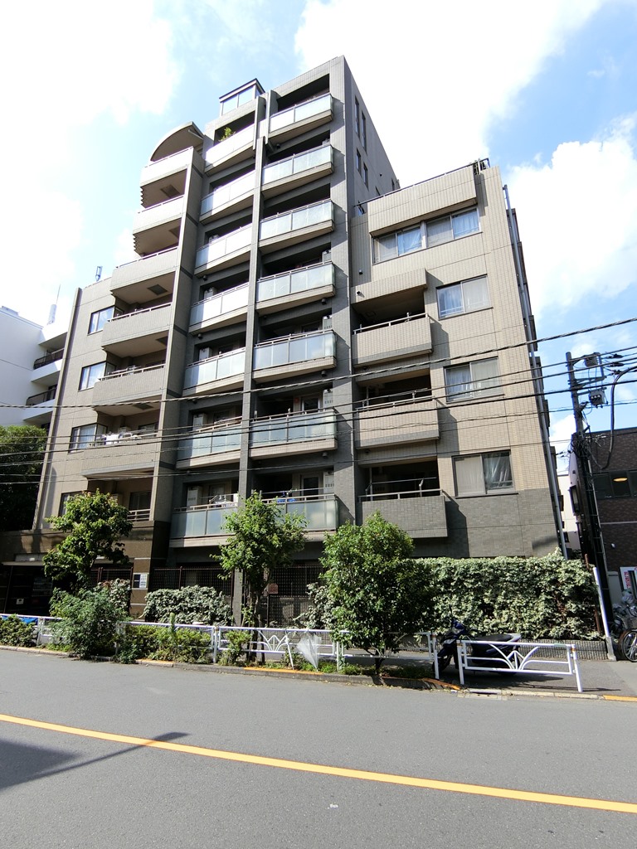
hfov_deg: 68.7
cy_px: 424
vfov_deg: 84.7
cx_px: 318
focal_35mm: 19
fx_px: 466
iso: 80
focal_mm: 4.06
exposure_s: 1/800
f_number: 2.7
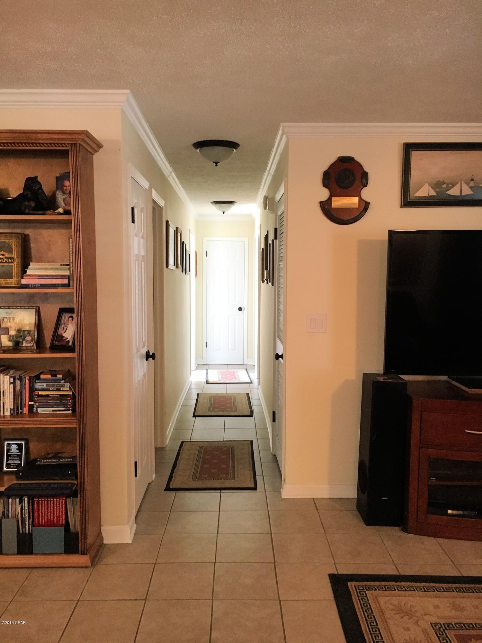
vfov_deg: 61.7
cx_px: 241
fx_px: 538
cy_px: 322
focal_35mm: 29
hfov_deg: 48.2
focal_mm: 4.15
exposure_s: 1/24
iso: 200
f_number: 2.2
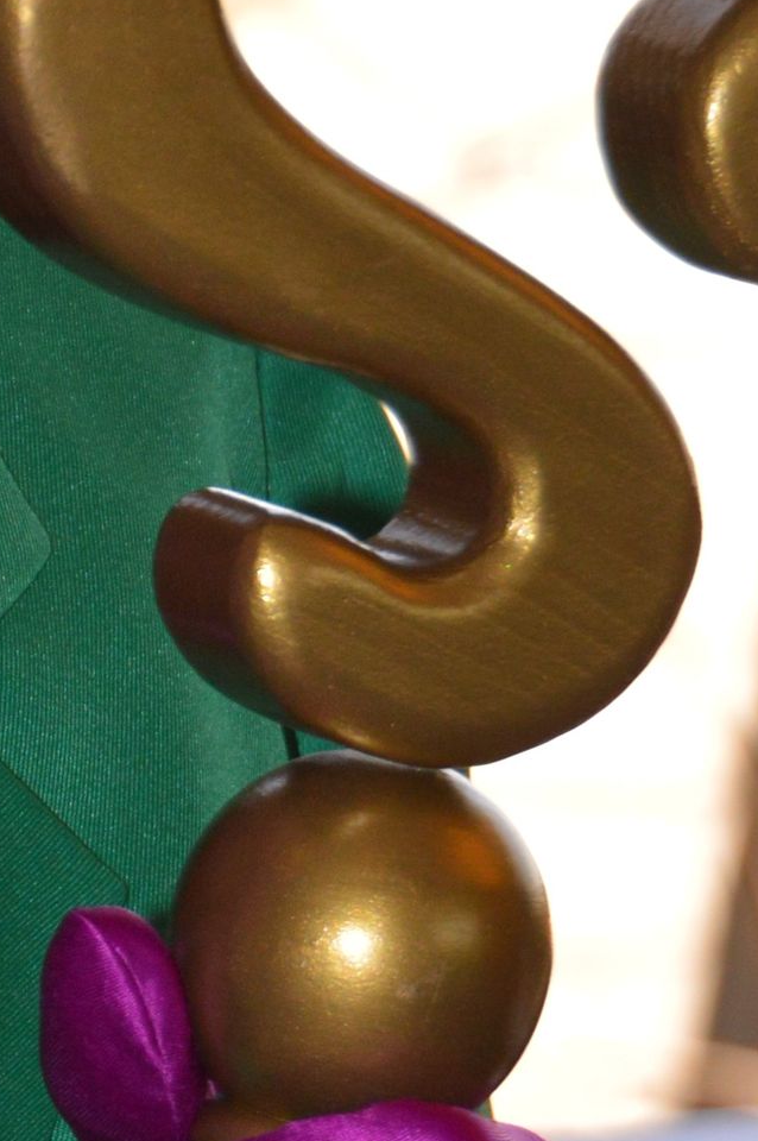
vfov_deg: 4.1
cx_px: -664
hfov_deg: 2.7
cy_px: 274
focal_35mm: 499
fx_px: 15793
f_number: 5.3
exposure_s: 1/100
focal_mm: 78
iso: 400
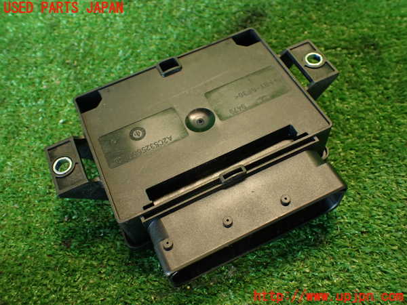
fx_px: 376
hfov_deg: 56.8
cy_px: 152
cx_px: 204
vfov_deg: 44.2
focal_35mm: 32
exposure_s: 1/30
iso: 250
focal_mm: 5.79
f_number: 2.4
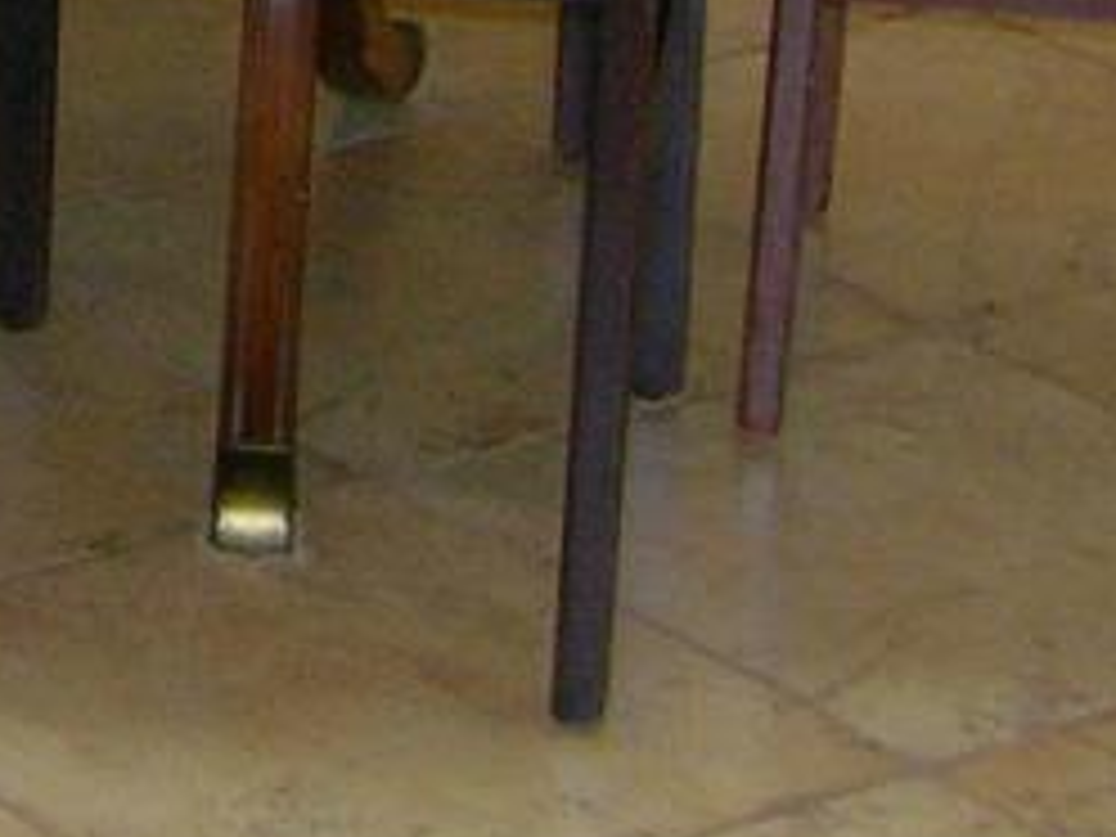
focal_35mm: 212
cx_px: -814
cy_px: -1469
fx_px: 6835
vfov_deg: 6.5
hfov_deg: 9.0
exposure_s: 1/60.1
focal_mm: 8.9
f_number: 2.8
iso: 200
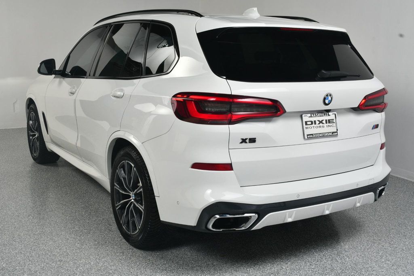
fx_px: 460
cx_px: 207
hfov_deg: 48.5
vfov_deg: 33.4
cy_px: 138
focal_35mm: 40
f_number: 13
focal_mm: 27
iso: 100
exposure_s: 1/160
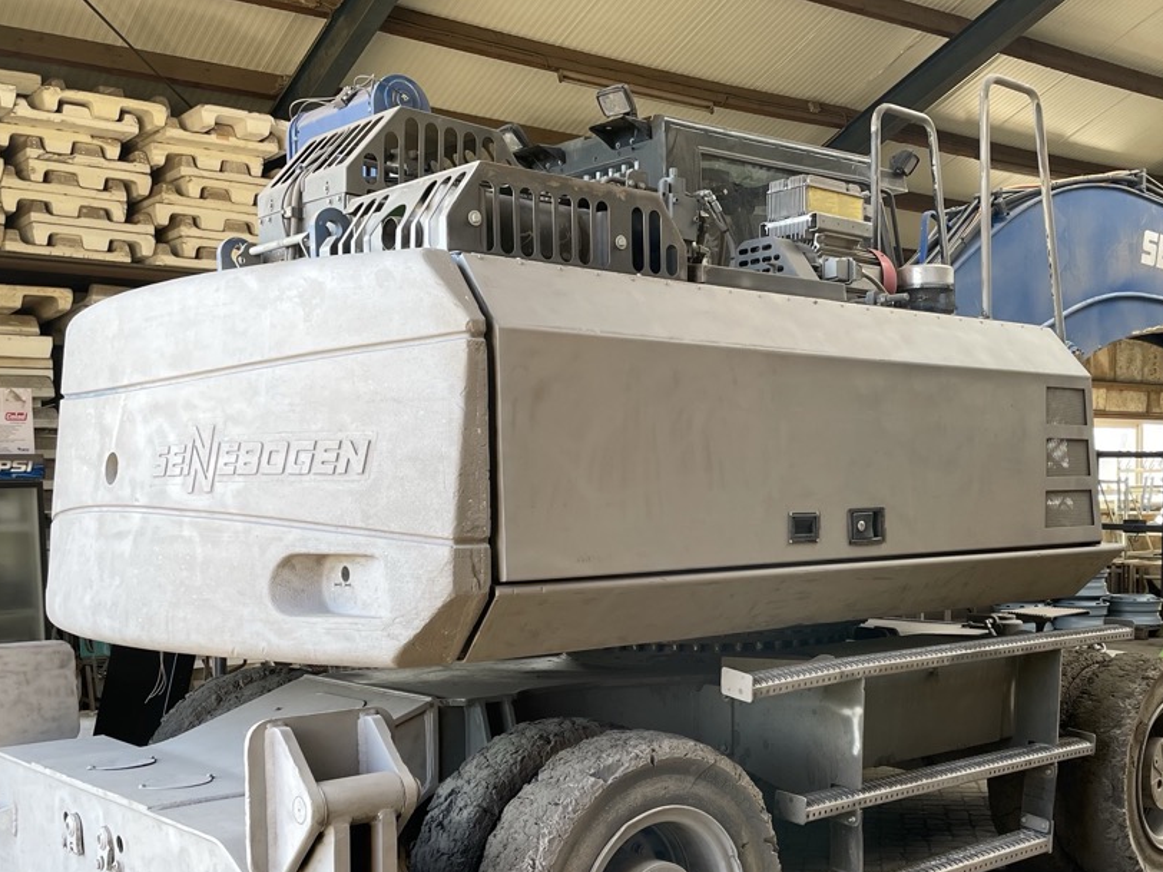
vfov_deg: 34.8
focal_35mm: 41
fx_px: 1377
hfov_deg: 45.5
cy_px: 571
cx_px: 703
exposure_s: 1/121
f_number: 1.6
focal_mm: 4.2
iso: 50
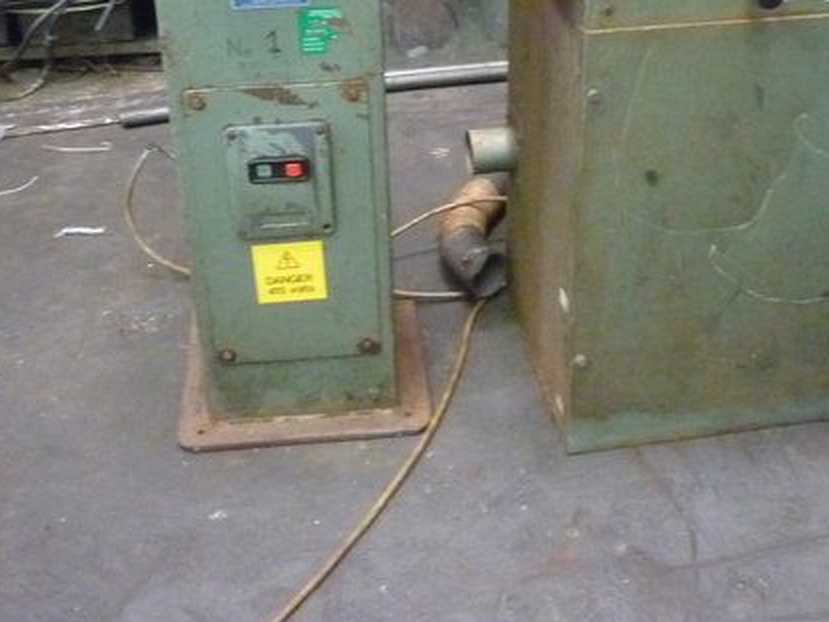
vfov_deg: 28.1
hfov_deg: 37.4
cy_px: 144
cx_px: 453
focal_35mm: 51
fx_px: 1222
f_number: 2.8
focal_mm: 5.5
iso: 800
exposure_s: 1/13
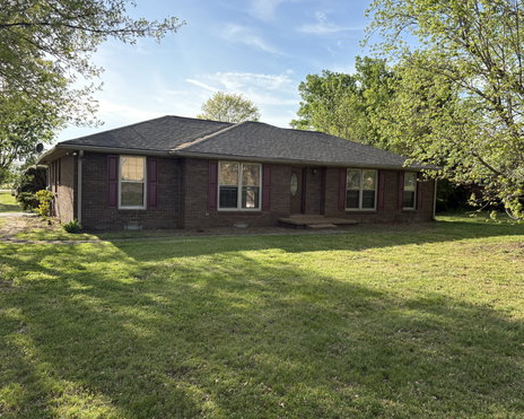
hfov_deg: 62.2
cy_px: 210
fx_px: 434
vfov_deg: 51.5
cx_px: 273
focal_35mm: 28
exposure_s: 1/2075
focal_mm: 5.96
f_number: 1.6
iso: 64
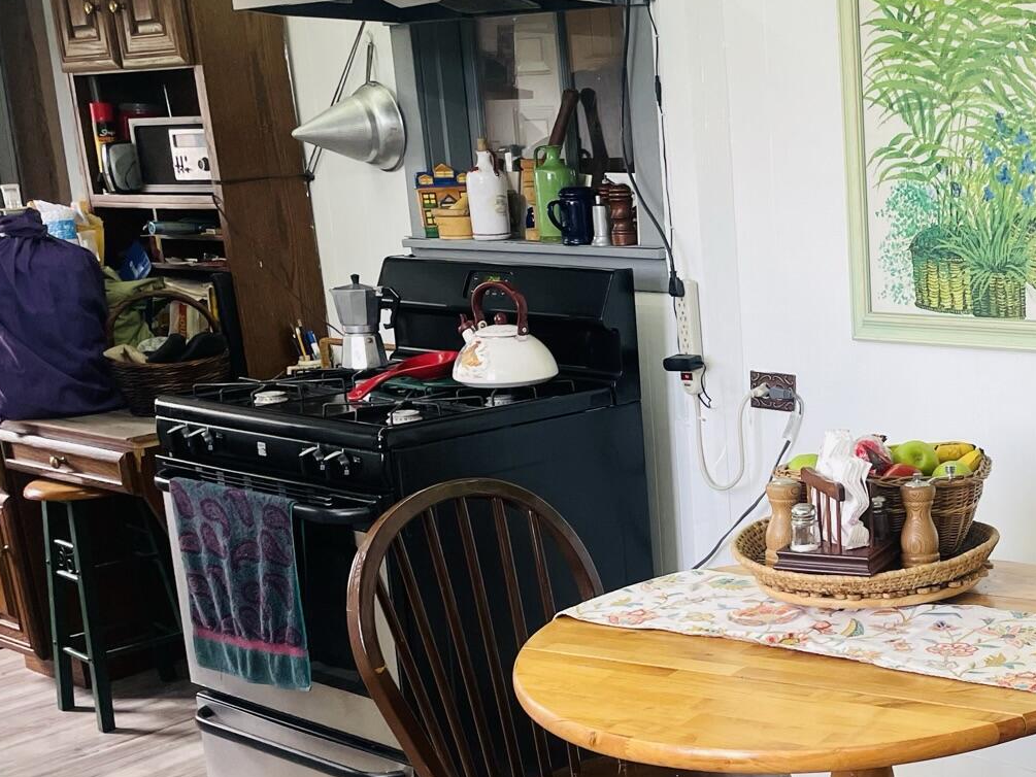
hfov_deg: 34.1
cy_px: 569
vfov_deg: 27.2
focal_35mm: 53
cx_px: 940
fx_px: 1586
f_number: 1.6
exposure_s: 1/120
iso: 125
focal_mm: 4.2
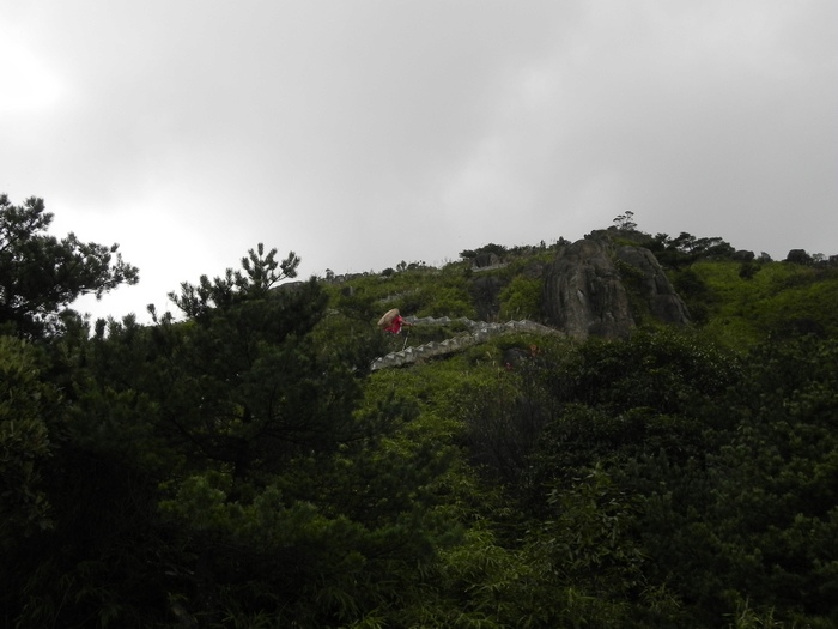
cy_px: 314
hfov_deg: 55.4
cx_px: 419
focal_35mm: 33
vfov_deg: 42.9
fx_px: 799
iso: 160
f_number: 6.3
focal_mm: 5.9
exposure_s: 1/315
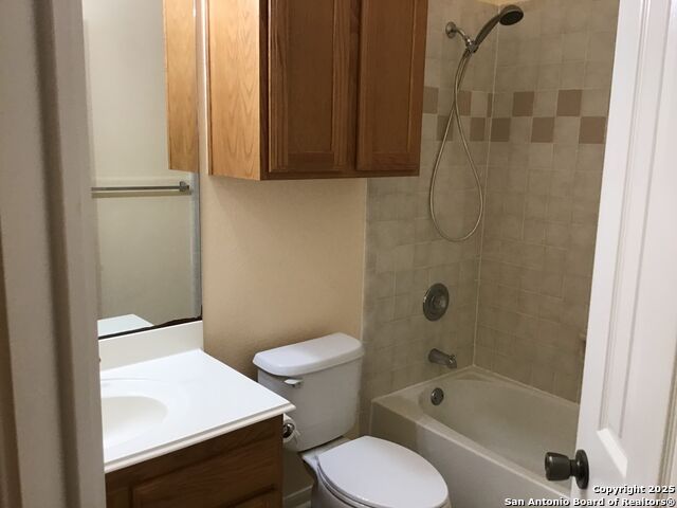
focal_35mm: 31
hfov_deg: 58.4
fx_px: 606
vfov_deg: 45.4
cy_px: 254
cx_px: 338
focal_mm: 3.3
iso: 80
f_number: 2.4
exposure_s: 1/30
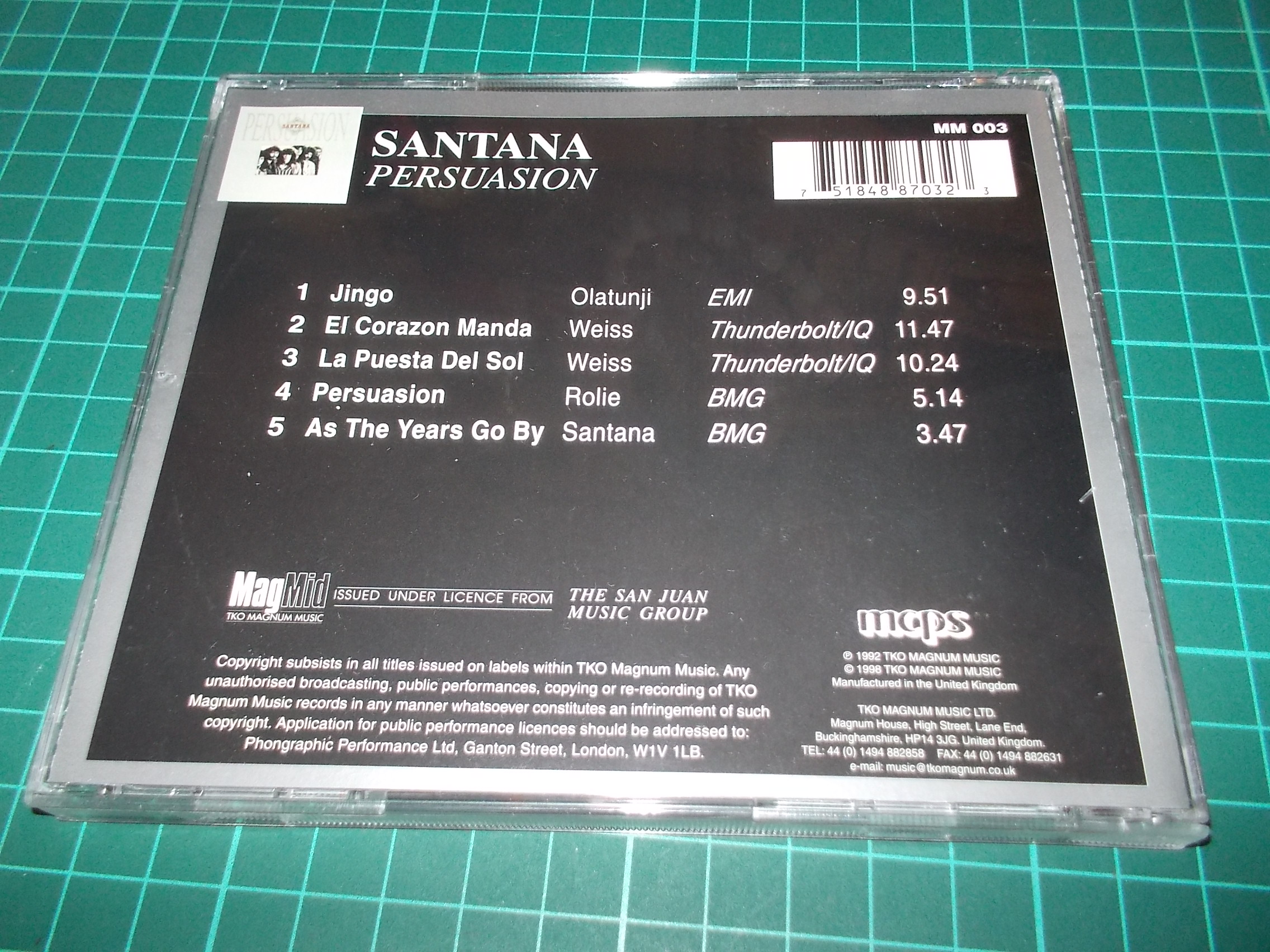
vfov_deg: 48.2
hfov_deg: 61.7
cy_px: 476
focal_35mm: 29
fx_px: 1064
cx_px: 635
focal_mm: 4.1
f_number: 3.3
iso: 200
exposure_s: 1/30
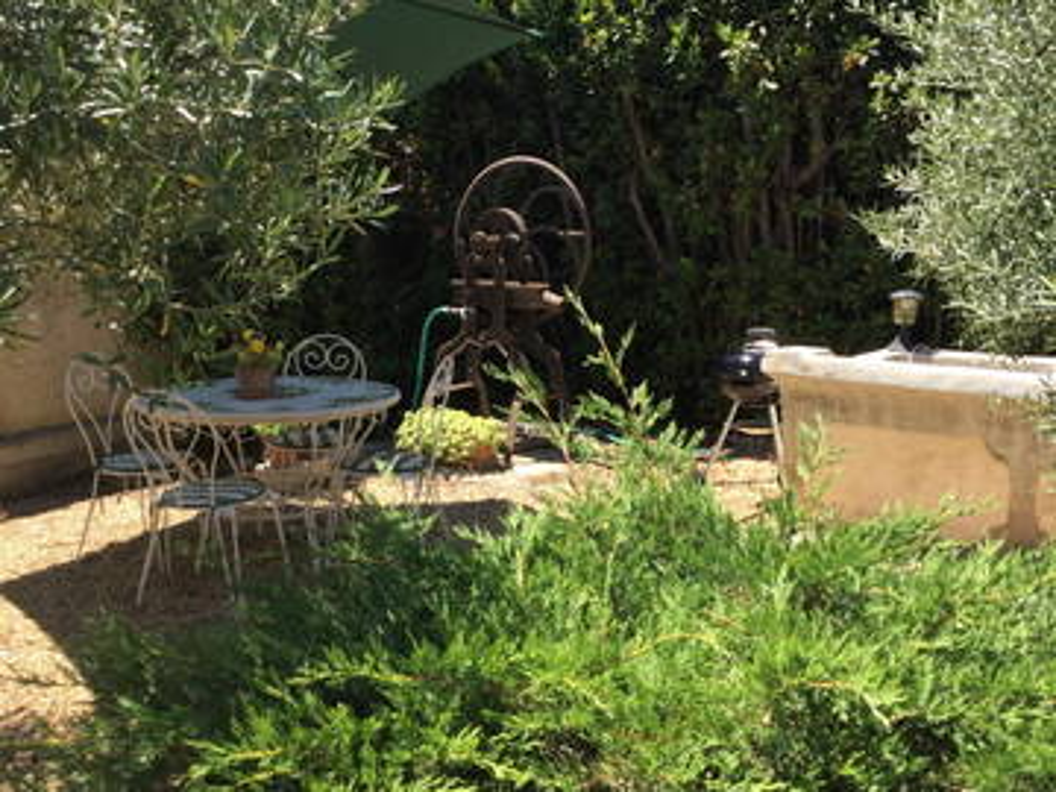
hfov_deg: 44.8
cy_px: 396
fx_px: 1281
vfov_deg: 34.3
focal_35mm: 42
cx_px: 528
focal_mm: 3.3
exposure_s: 1/460
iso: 25
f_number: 2.4
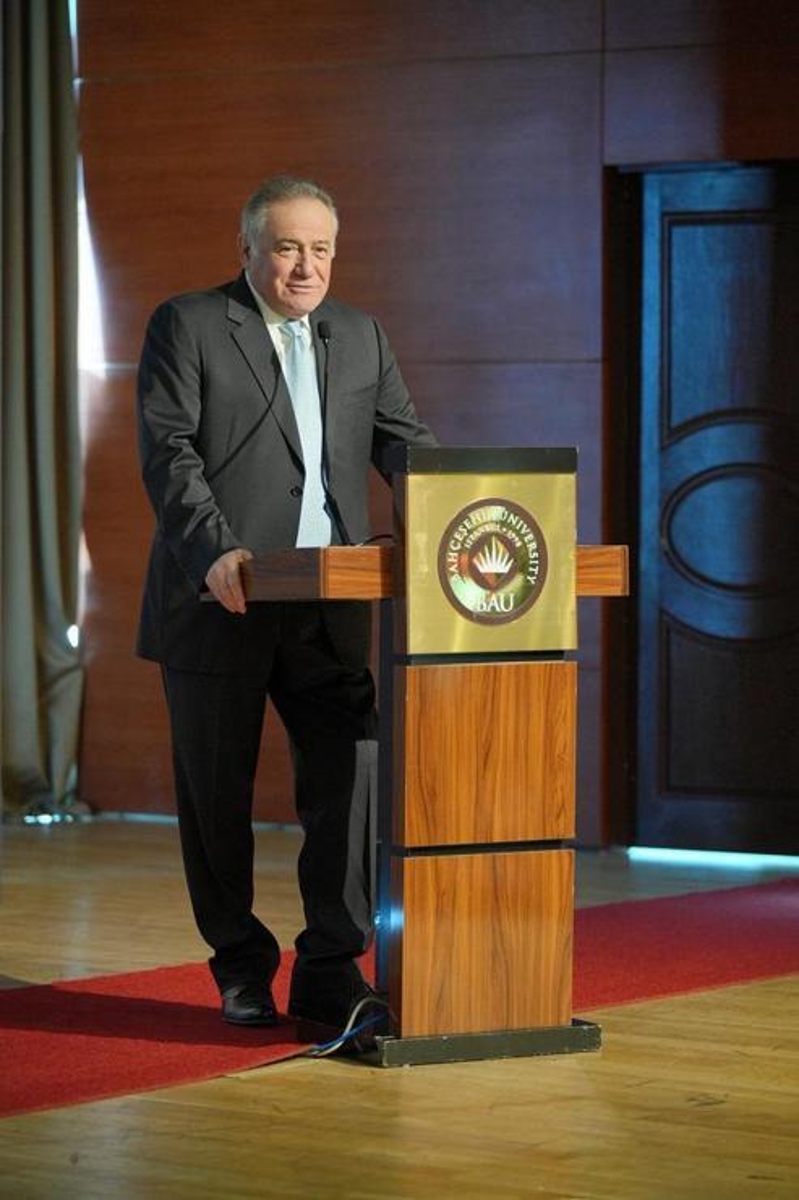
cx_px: 400
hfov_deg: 10.5
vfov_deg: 15.7
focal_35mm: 131
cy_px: 600
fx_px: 4363
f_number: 3.2
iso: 2500
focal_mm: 131
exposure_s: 1/125
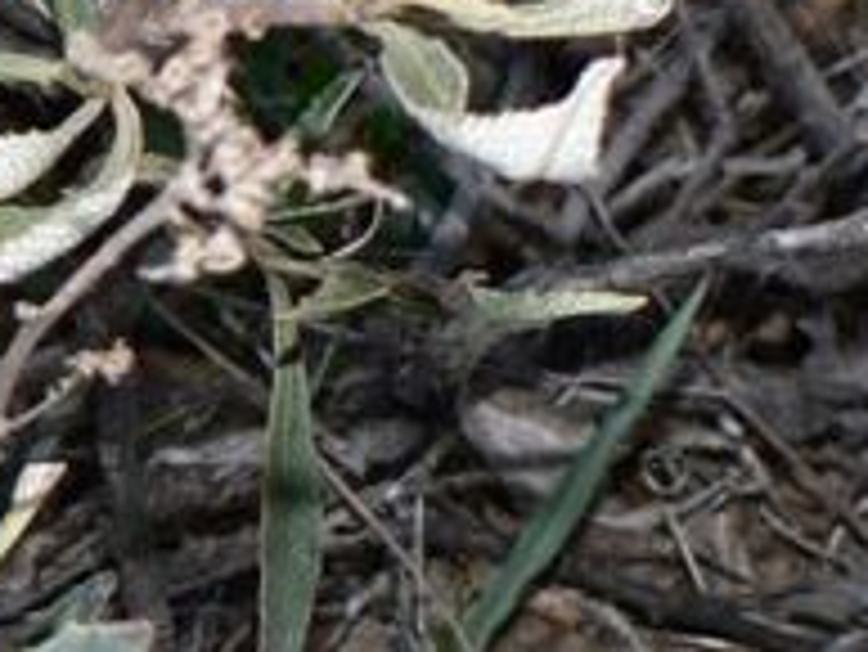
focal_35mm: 149
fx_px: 3739
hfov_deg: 13.1
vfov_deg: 9.9
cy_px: 135
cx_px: 76
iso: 80
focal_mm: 6
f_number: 2.8
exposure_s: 1/125
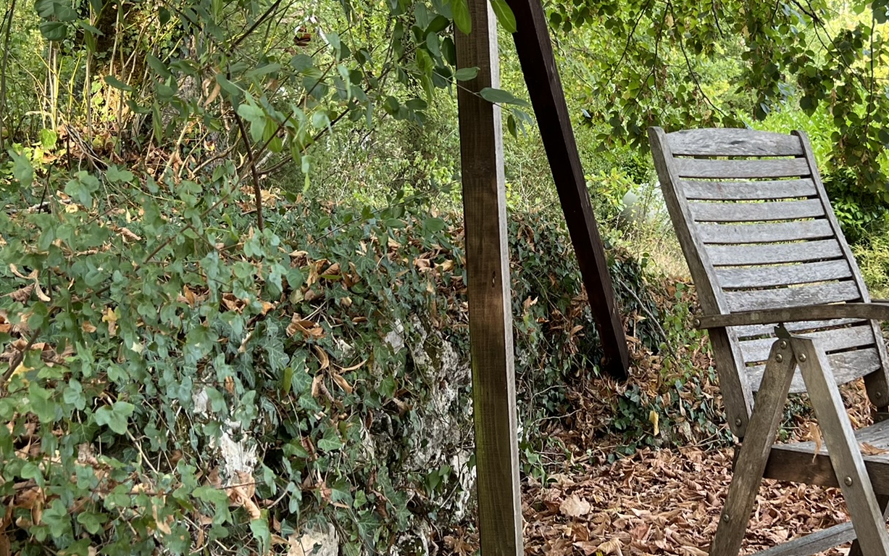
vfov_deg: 27.6
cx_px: 547
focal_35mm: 46
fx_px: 1115
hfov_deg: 43.2
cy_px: 138
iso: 100
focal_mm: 5.7
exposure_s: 1/121
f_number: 1.5
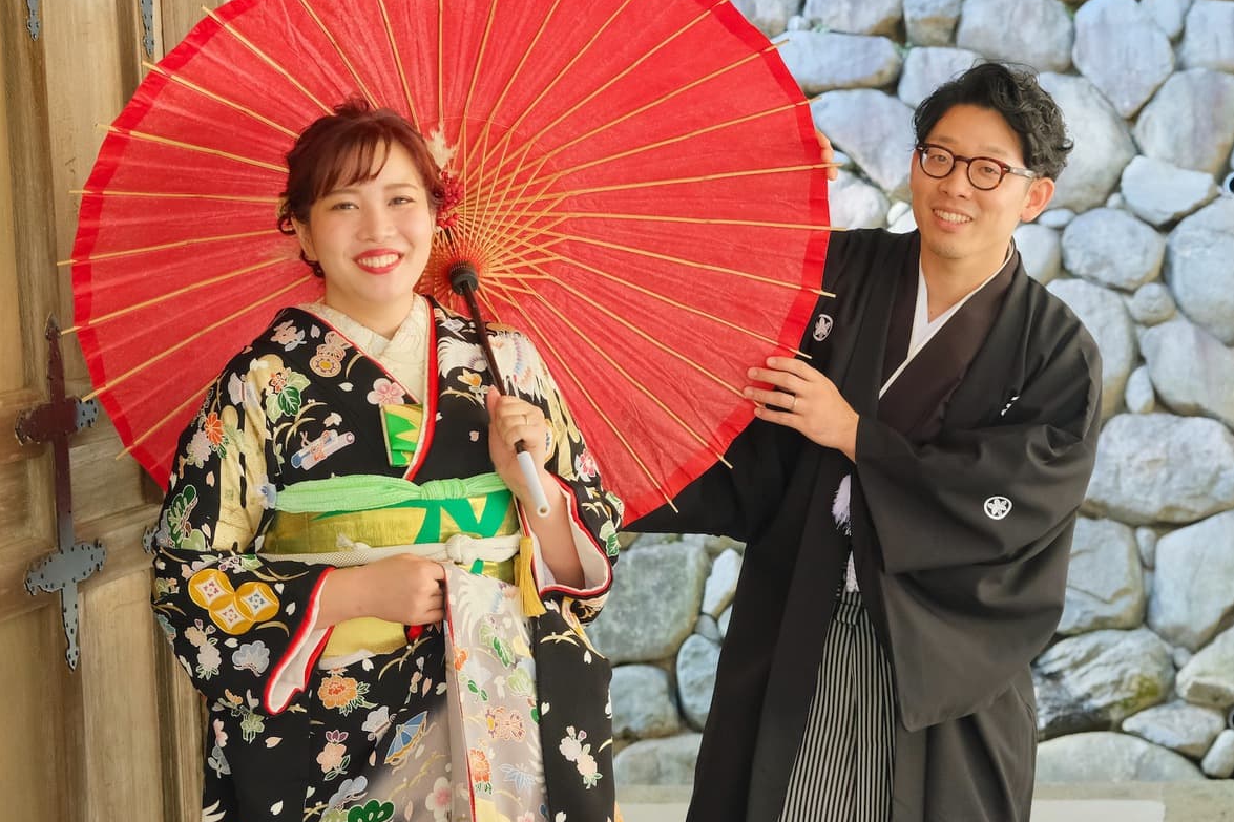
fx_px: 2605
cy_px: 343
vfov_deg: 17.9
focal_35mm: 76
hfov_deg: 26.7
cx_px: 586
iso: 1600
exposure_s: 1/160
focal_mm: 41.1
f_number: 5
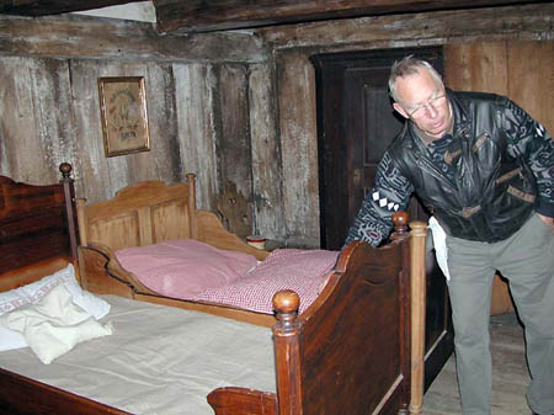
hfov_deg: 54.0
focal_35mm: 34
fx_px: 544
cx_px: 277
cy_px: 208
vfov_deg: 41.8
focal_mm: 8.9
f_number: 2.8
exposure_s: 1/60
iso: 100
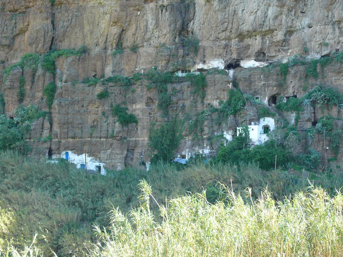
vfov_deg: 27.5
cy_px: 128
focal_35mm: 53
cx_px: 172
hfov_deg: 36.2
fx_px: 525
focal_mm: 11.1
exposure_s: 1/125
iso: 250
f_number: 3.2
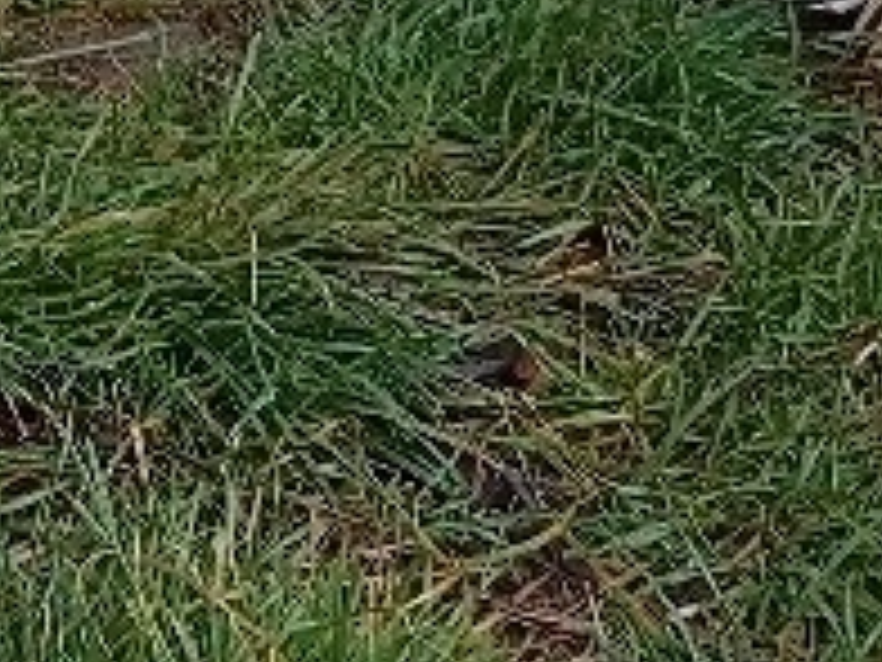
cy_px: -808
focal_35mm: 138
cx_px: 112
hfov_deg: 14.2
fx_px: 3516
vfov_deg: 9.7
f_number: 1.8
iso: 52
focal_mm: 3.84
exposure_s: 1/154
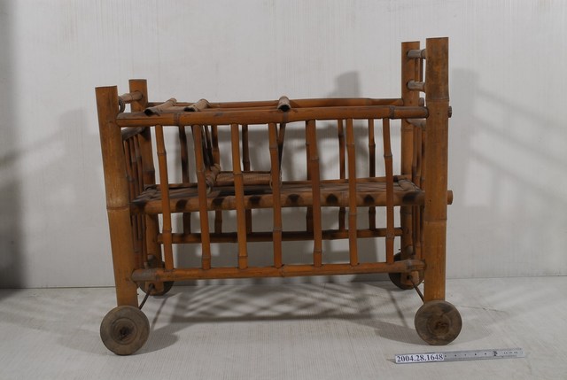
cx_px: 284
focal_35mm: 51
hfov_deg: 38.8
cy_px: 190
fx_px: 805
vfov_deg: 26.6
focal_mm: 34
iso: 100
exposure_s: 1/50
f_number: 16
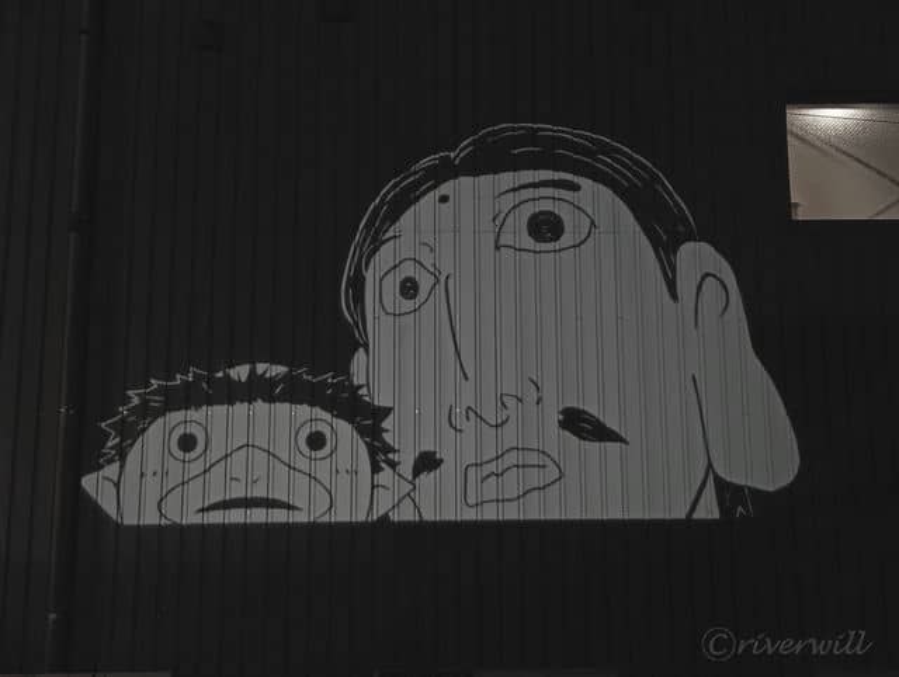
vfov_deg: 27.1
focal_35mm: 54
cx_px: 450
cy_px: 338
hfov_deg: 35.5
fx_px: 1405
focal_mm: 3.98
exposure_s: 1/30
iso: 200
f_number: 1.8
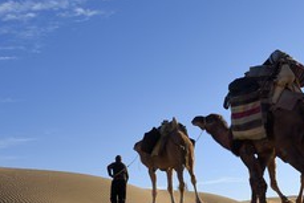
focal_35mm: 55
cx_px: 104
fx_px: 465
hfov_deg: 35.9
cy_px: 139
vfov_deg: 24.5
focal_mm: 30
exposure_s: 1/400
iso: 200
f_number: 13
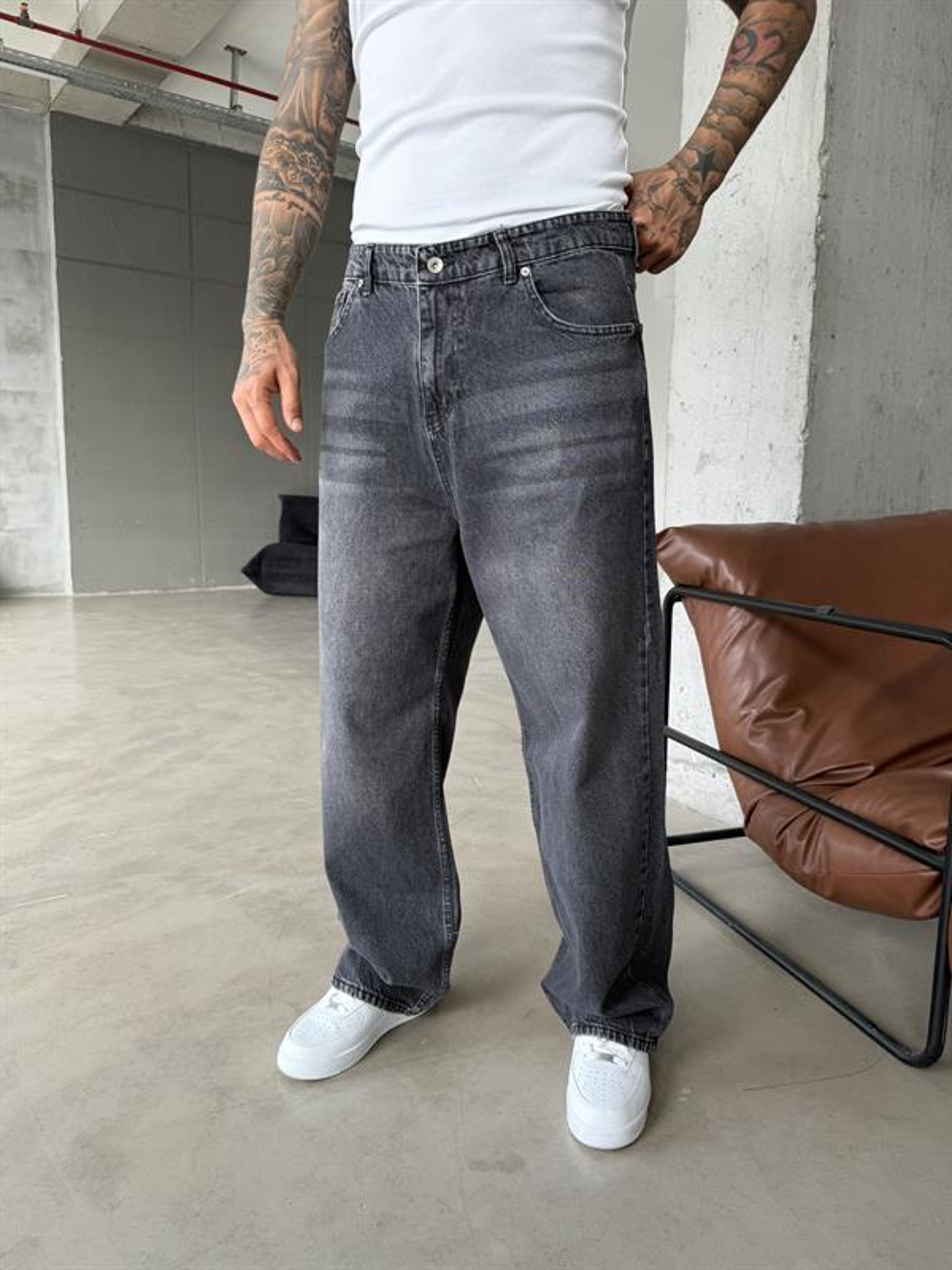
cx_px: 476
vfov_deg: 71.6
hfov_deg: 56.8
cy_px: 635
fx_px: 880
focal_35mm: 24
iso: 80
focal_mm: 6.76
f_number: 1.78
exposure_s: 1/144
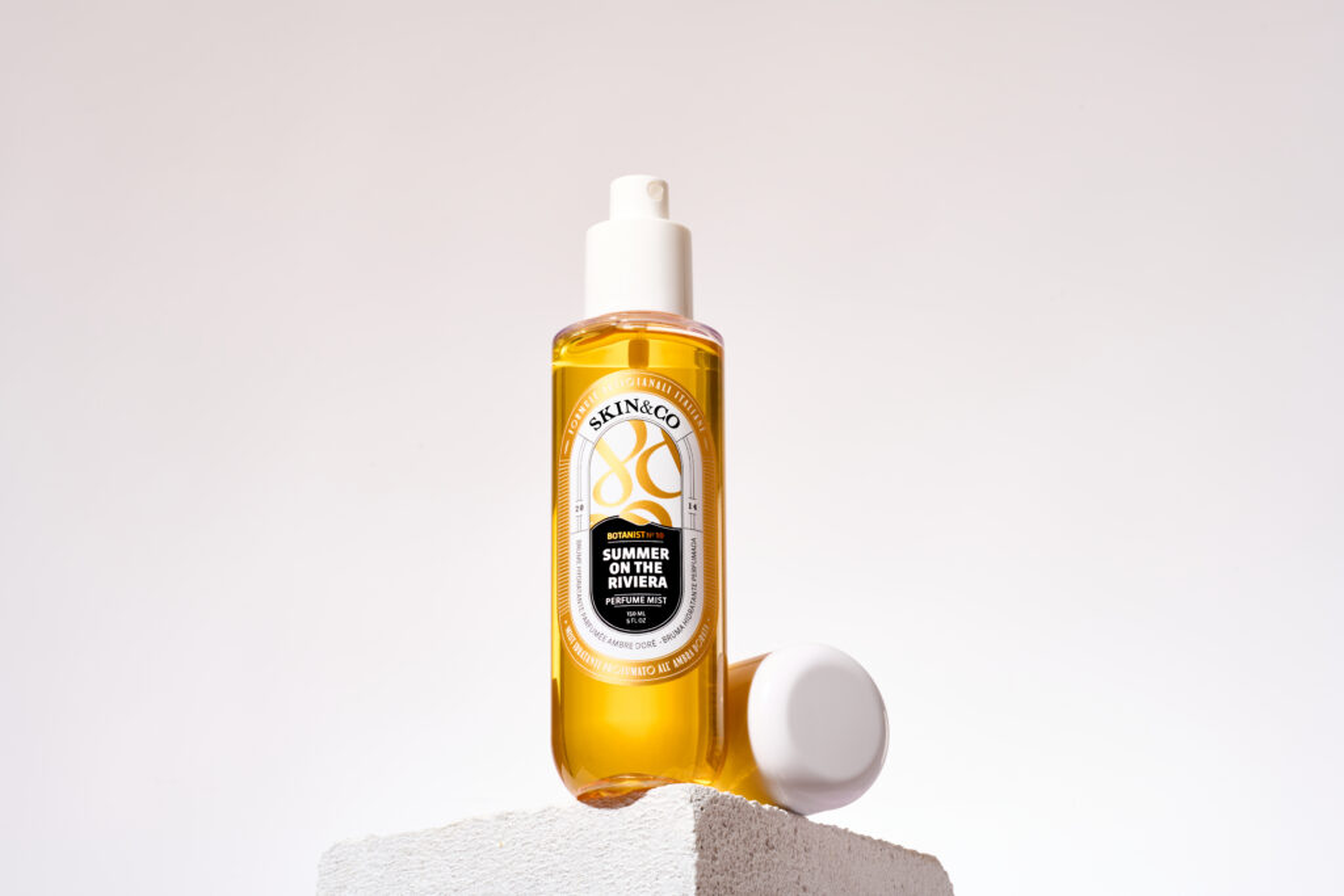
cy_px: 448
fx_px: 3920
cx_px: 672
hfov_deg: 19.5
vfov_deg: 13.0
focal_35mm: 105
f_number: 18
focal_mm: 105
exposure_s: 1/160
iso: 80
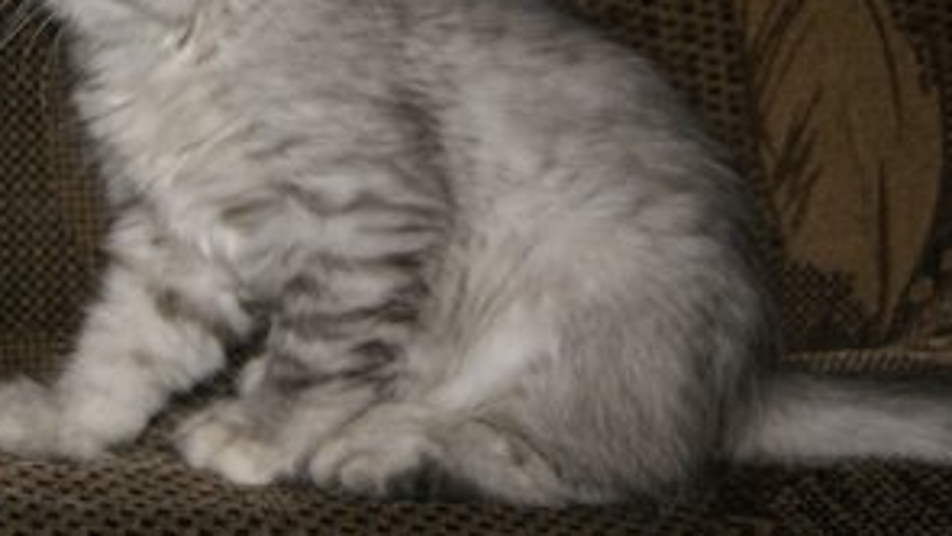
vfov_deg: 16.1
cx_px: 394
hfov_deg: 28.3
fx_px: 1886
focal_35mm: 75
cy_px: 110
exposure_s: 1/60
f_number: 5.6
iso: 400
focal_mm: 35
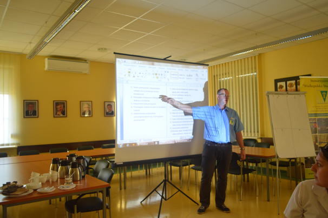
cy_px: 109
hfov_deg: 62.0
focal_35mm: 30
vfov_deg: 43.5
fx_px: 273
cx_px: 164
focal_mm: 20
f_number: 3.8
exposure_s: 1/50
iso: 400
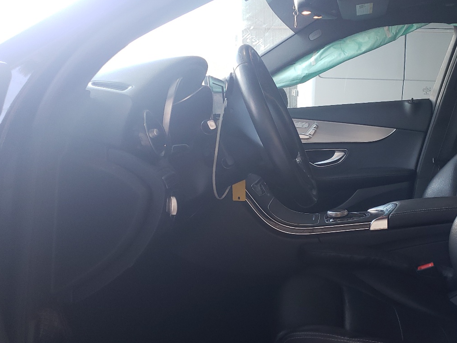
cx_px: 335
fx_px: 541
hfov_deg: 44.4
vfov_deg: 35.1
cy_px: 165
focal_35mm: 41
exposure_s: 1/60.2
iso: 82
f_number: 1.5
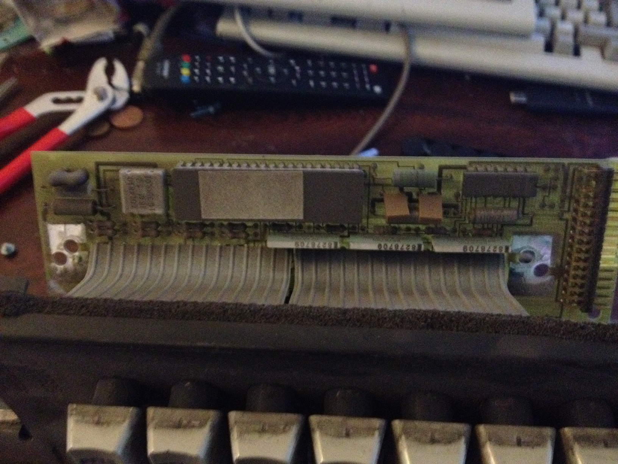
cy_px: 232
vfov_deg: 40.7
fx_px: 625
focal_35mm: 35
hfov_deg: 52.6
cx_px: 309
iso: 800
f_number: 2.4
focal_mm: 4.28
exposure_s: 1/15
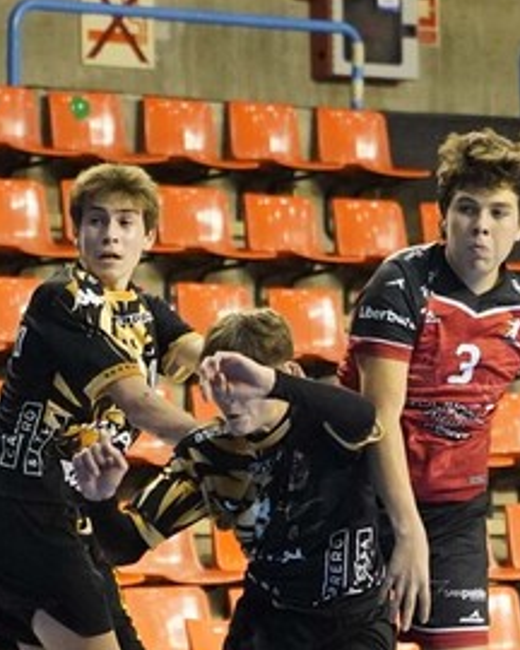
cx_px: 376
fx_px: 6310
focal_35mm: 328
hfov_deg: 4.7
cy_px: 527
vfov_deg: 5.9
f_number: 2.8
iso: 6400
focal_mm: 70
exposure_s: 1/1000
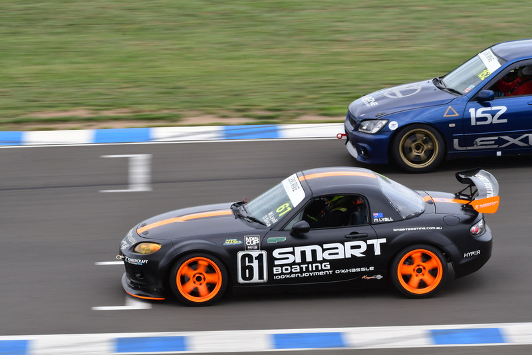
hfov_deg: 6.2
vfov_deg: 4.2
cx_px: 266
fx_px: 4878
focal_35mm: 330
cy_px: 178
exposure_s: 1/250
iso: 400
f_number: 13
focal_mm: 220
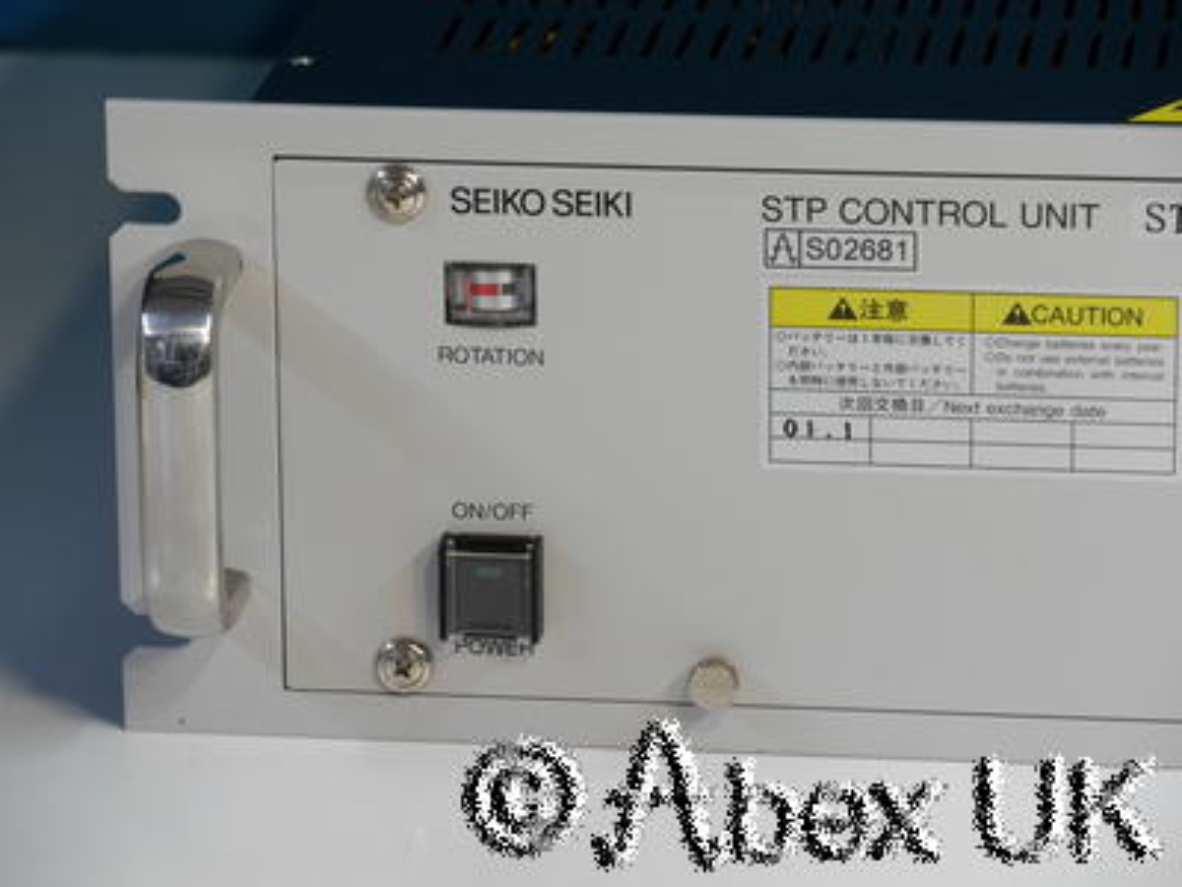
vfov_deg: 7.7
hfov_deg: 10.2
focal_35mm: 194
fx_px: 6624
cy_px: 444
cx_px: 591
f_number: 8
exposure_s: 1/5
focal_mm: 97
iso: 200
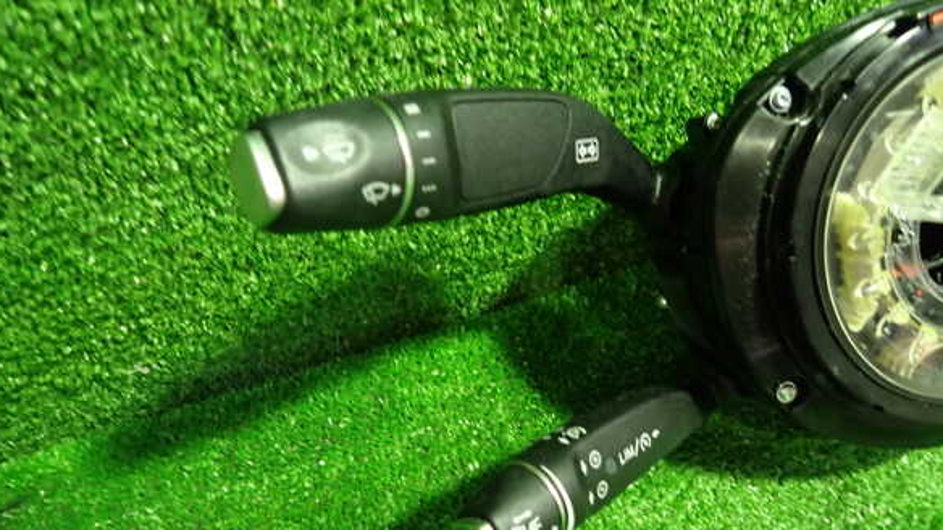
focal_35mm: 28
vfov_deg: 41.3
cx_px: 463
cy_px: 312
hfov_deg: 67.9
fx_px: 700
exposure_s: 1/30
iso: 500
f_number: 2
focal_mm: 4.5
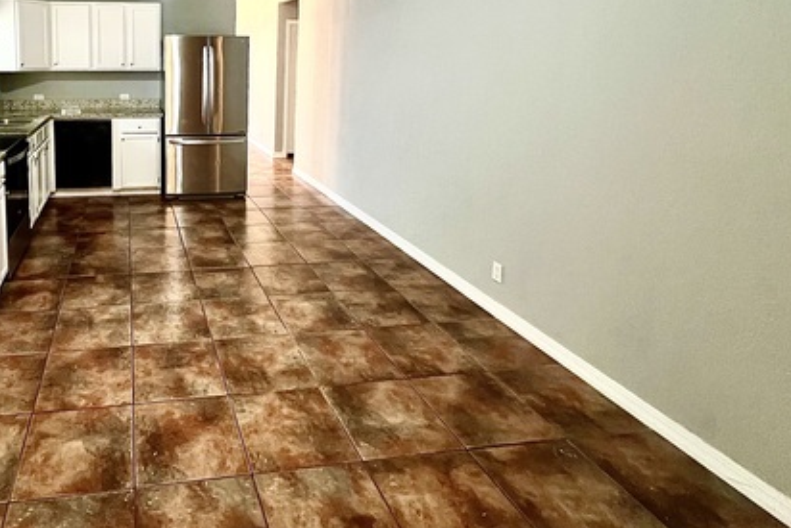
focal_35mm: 21
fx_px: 462
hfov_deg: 75.2
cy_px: 113
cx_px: 196
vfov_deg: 55.7
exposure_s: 1/60
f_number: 1.8
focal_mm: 1.57
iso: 800
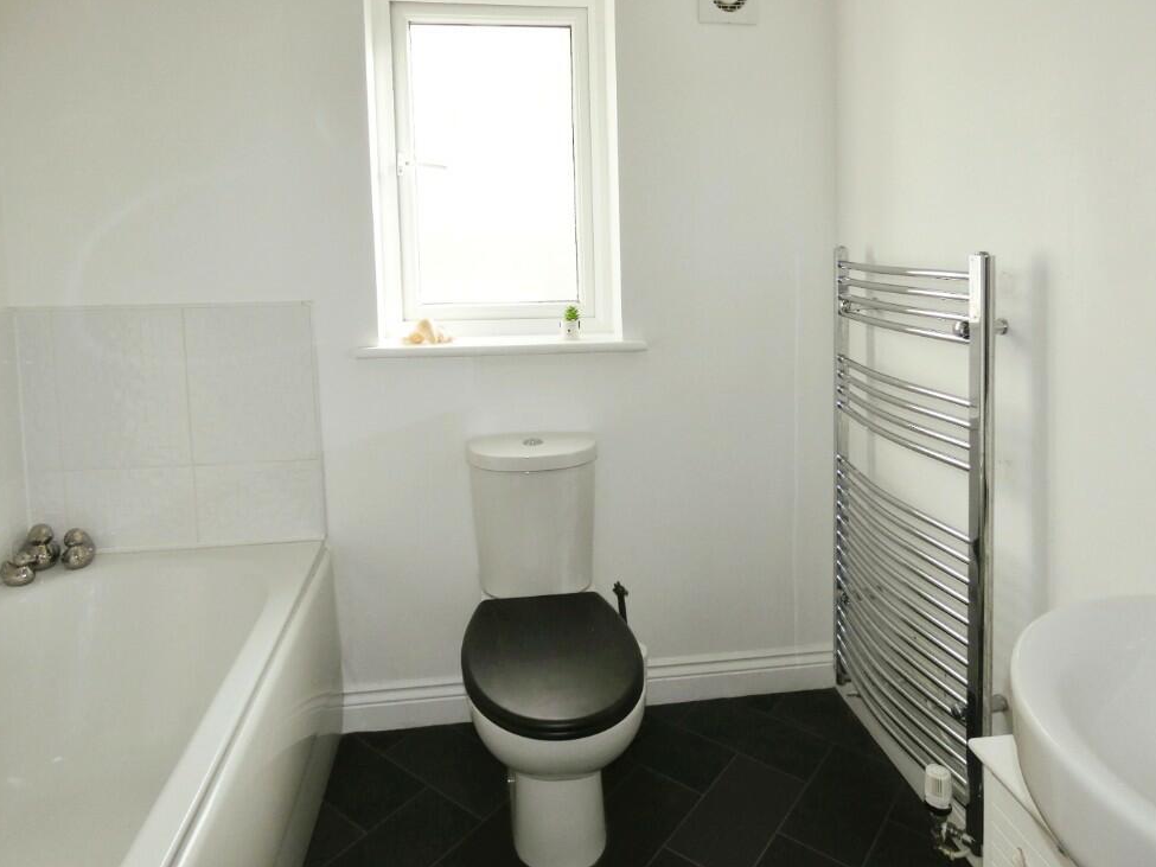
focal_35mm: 21
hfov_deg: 79.0
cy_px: 432
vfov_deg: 63.4
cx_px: 576
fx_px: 701
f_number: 2.8
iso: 80
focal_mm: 3.6
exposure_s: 1/160
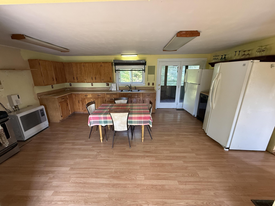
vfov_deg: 85.7
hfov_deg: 102.1
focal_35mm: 14
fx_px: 111
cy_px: 103
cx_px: 138
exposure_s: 1/99
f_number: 2.2
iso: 250
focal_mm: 2.22
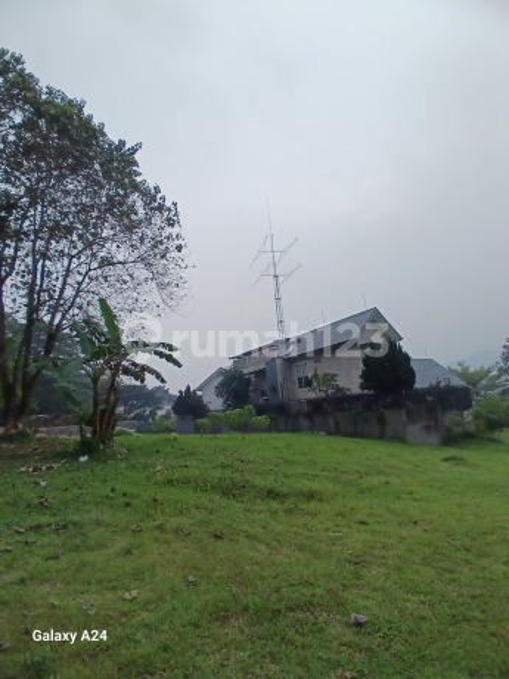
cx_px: 254
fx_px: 333
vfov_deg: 91.0
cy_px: 340
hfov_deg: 74.7
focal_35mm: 17
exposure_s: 1/872
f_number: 2.2
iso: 50
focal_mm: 1.4
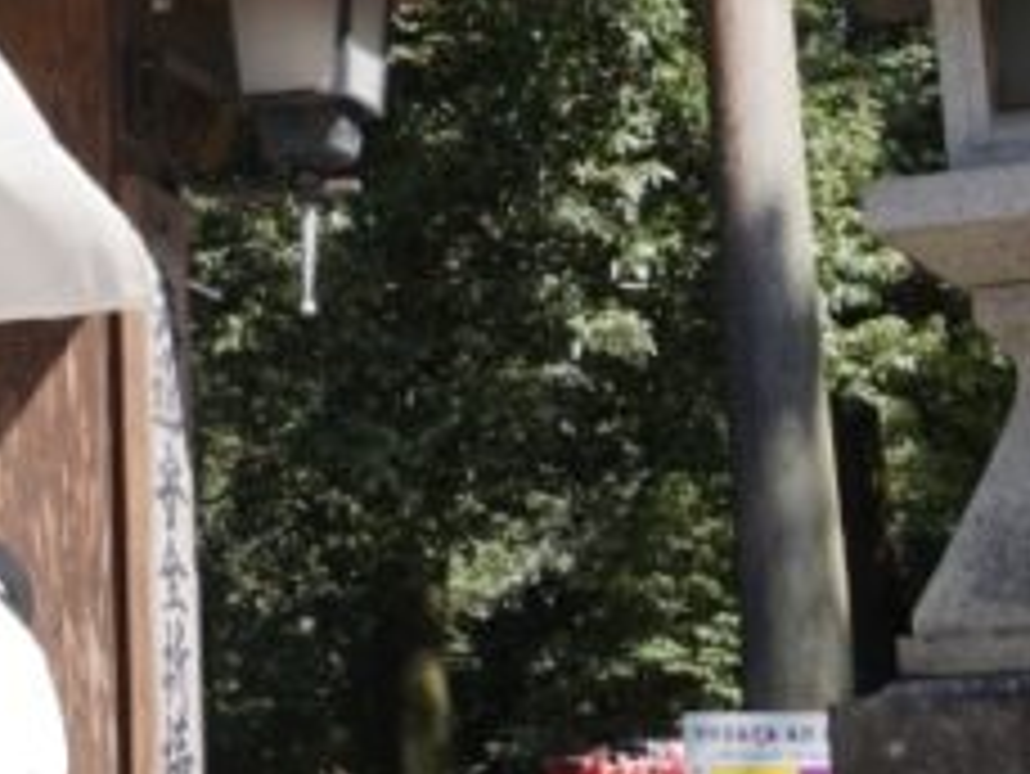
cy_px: -194
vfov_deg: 12.4
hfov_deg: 16.0
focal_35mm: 116
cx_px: -369
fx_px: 3453
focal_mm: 18
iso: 100
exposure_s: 1/160
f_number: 6.3
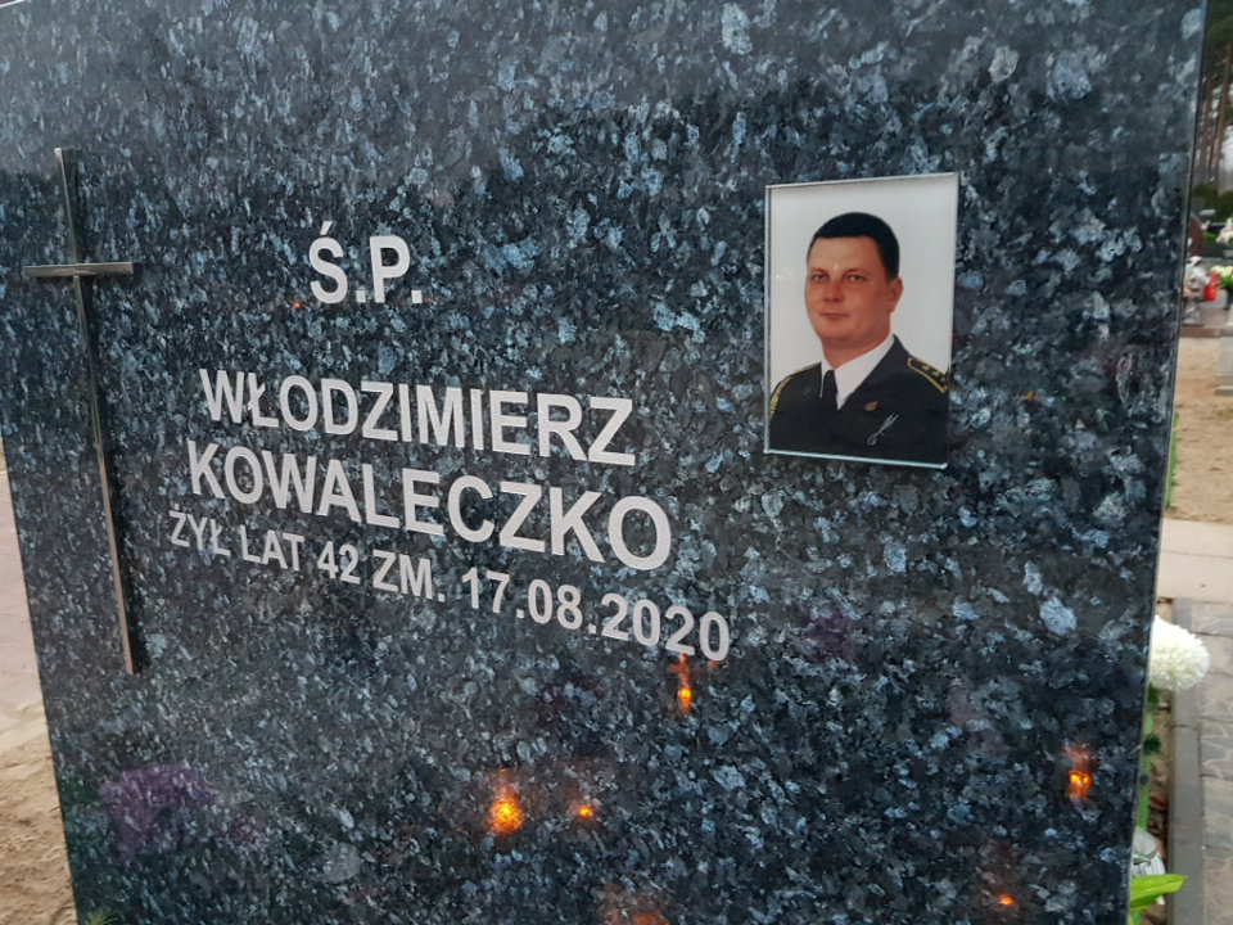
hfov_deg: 67.3
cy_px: 462
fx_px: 926
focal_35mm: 26
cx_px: 616
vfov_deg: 53.1
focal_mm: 4.2
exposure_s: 1/10
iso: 320
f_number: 1.7
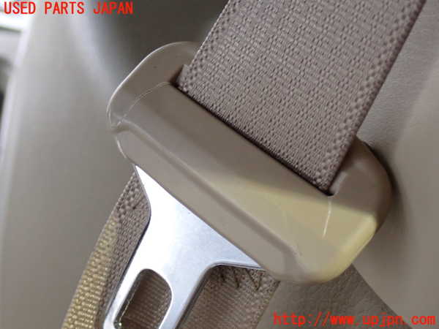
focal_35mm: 58
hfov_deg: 33.2
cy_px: 164
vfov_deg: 25.2
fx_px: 736
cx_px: 220
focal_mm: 10.35
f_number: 3.5
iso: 800
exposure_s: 1/30
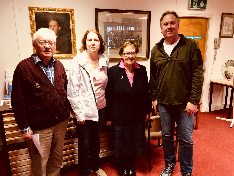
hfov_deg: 61.7
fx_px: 196
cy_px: 88
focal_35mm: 29
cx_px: 117
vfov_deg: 48.2
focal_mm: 4.15
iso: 100
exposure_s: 1/33
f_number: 2.2
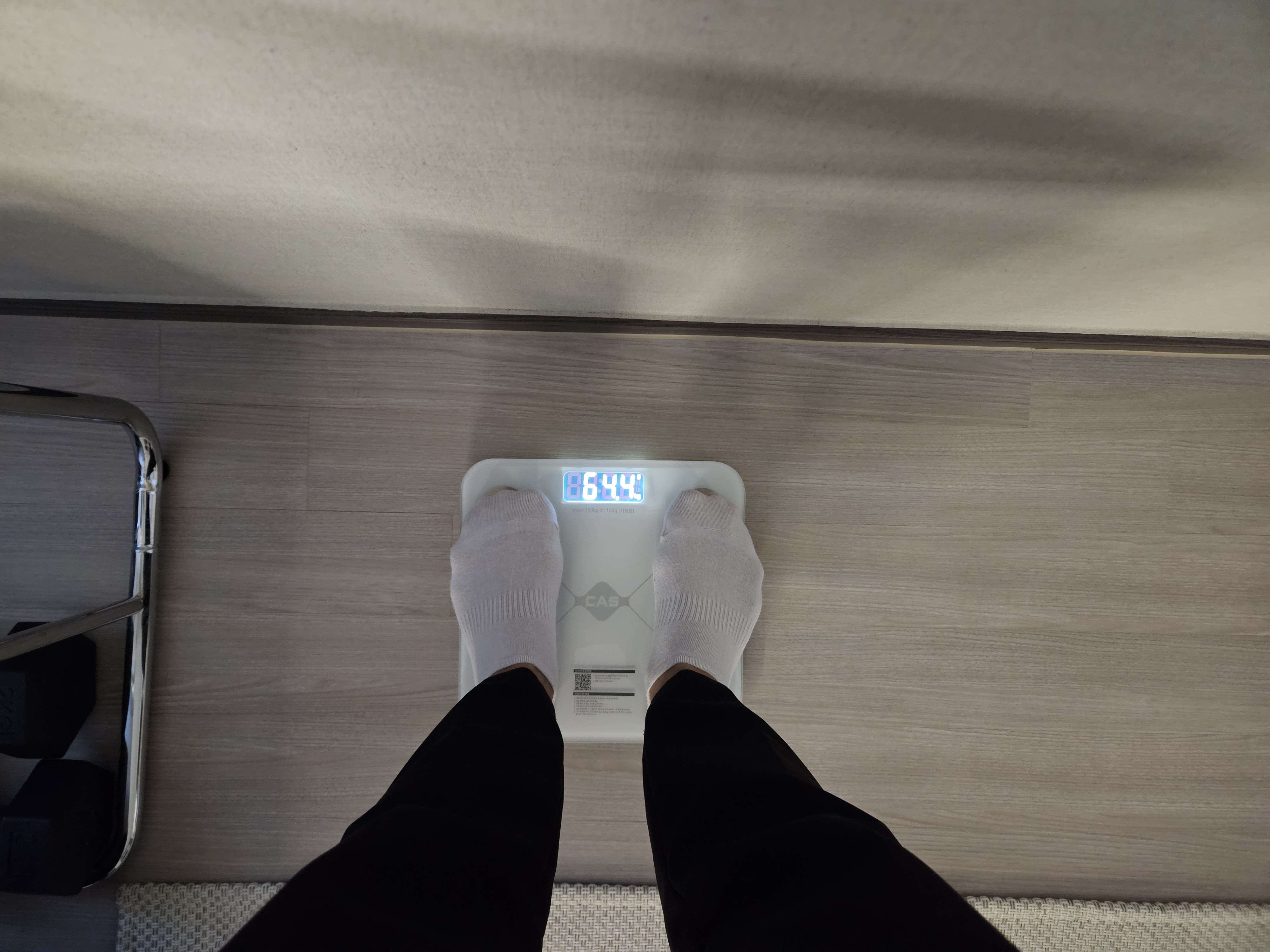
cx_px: 635
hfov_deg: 73.9
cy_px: 476
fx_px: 844
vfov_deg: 58.9
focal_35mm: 23
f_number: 1.8
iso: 1250
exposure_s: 1/24
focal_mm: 5.4
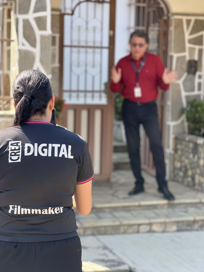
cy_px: 136
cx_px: 102
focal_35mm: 77
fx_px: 605
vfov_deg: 25.3
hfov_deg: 19.1
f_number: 2.8
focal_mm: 9
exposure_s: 1/121
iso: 25
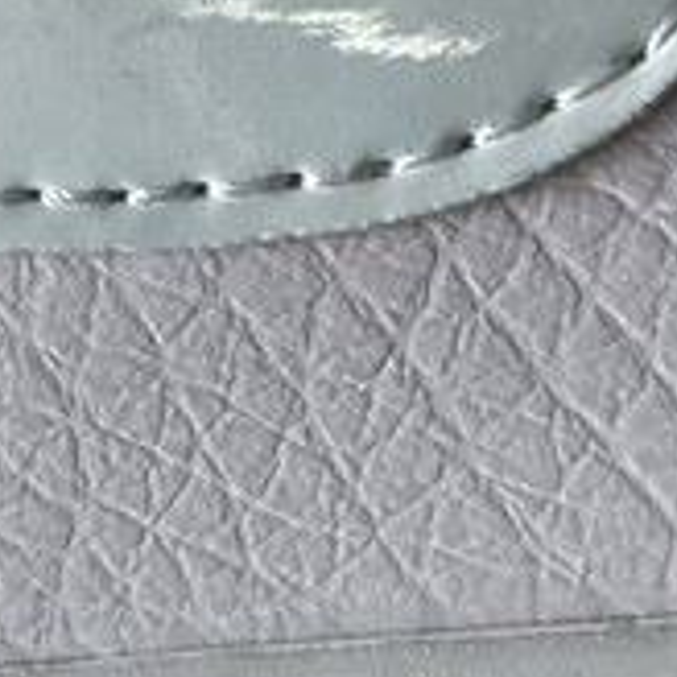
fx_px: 3098
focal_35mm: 140
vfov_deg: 12.3
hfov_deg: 12.3
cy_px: -21
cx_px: 21
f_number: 1.8
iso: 50
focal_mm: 4.25
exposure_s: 1/100
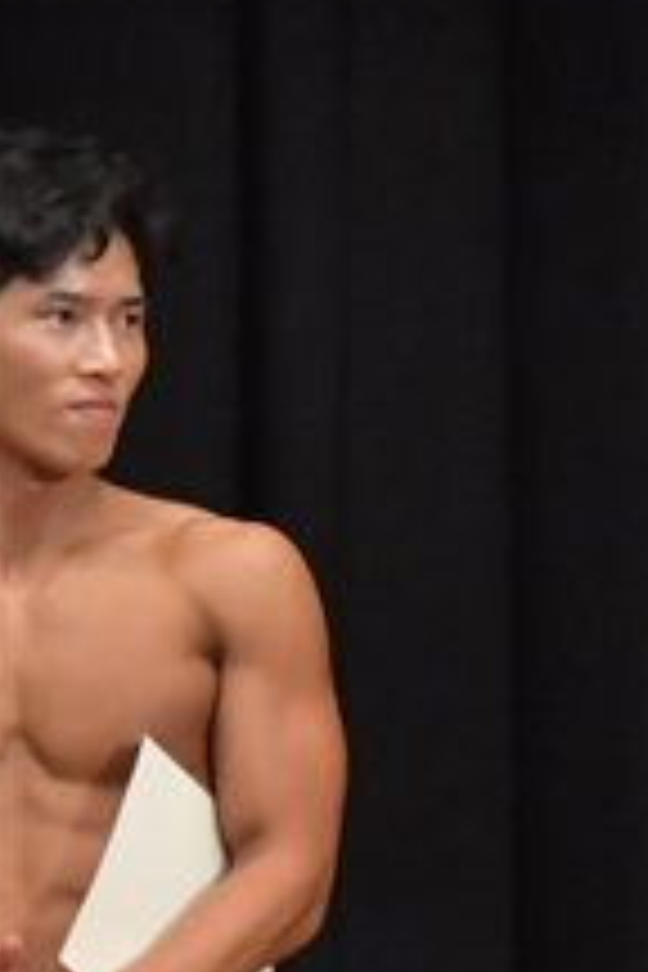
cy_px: 1094
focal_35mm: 916
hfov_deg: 1.5
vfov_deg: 2.3
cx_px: 1735
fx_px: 24730
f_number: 5.6
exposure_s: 1/400
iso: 6400
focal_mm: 170
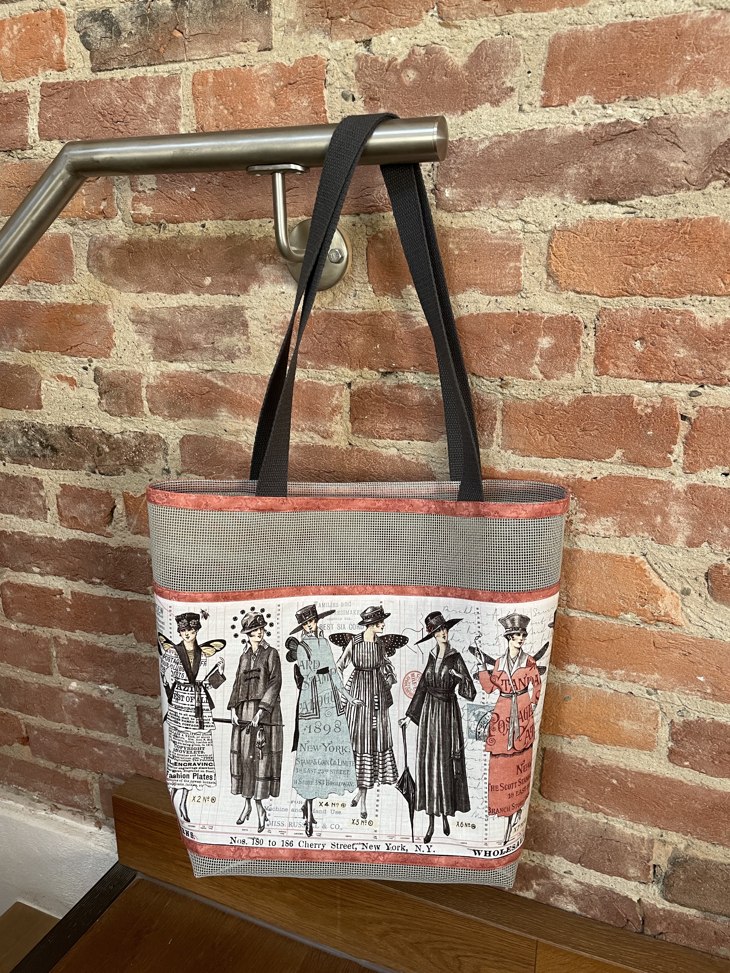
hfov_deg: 53.1
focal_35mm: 26
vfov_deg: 67.3
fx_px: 731
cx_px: 365
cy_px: 486
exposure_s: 1/66
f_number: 1.6
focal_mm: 4.2
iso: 125
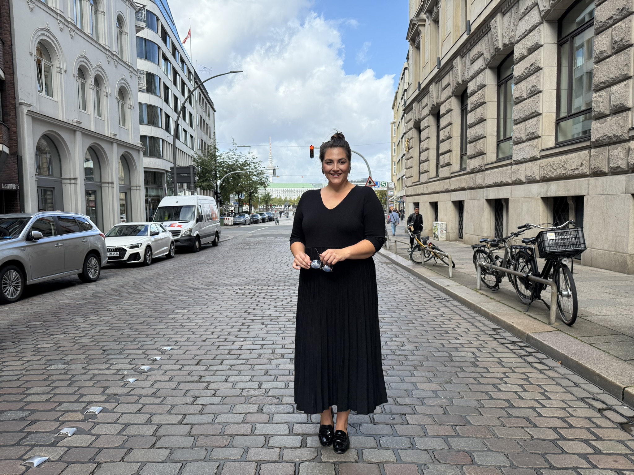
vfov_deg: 56.8
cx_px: 317
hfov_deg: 71.6
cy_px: 238
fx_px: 440
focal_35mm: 24
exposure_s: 1/2445
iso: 100
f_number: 1.78
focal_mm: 6.76
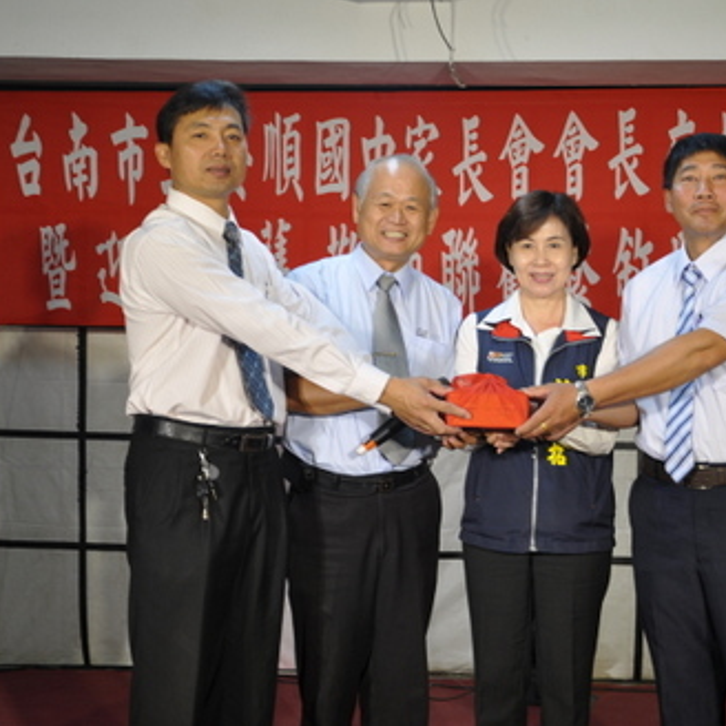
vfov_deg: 26.1
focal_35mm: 66
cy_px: 363
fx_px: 1566
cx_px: 458
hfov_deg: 26.0
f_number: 4.2
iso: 200
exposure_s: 1/15
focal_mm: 34
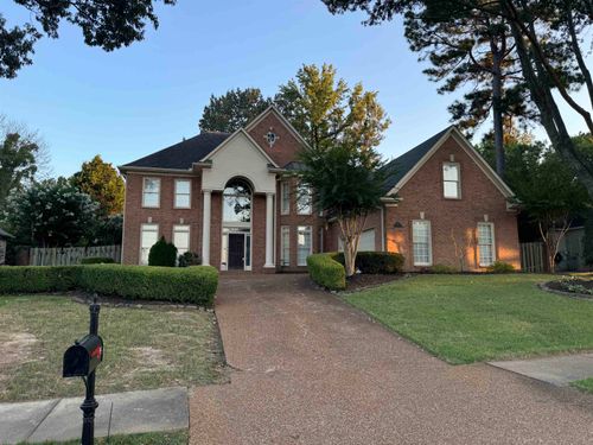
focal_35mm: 24
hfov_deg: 71.6
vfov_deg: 56.8
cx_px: 296
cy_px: 222
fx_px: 411
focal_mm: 6.76
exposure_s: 1/251
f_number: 1.78
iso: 64
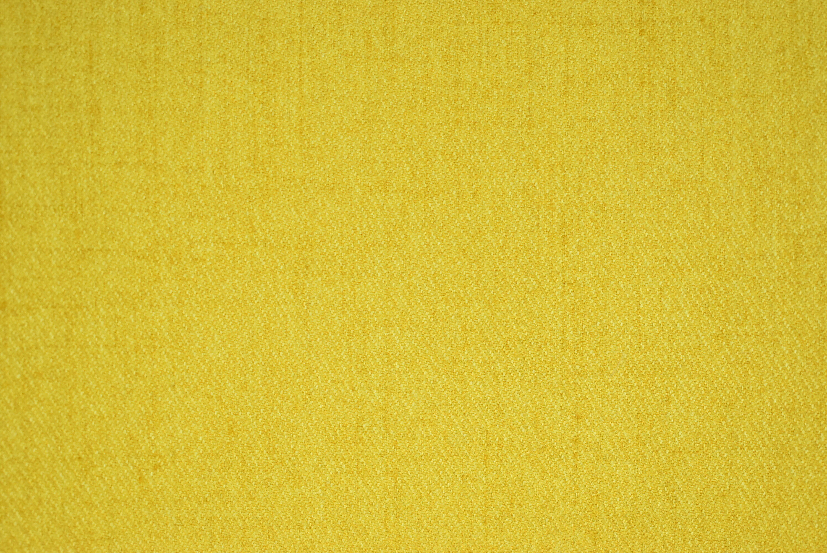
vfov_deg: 19.8
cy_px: 276
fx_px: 1586
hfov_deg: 29.2
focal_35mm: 69
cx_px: 414
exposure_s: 1/125
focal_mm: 46
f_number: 5.3
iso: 1100
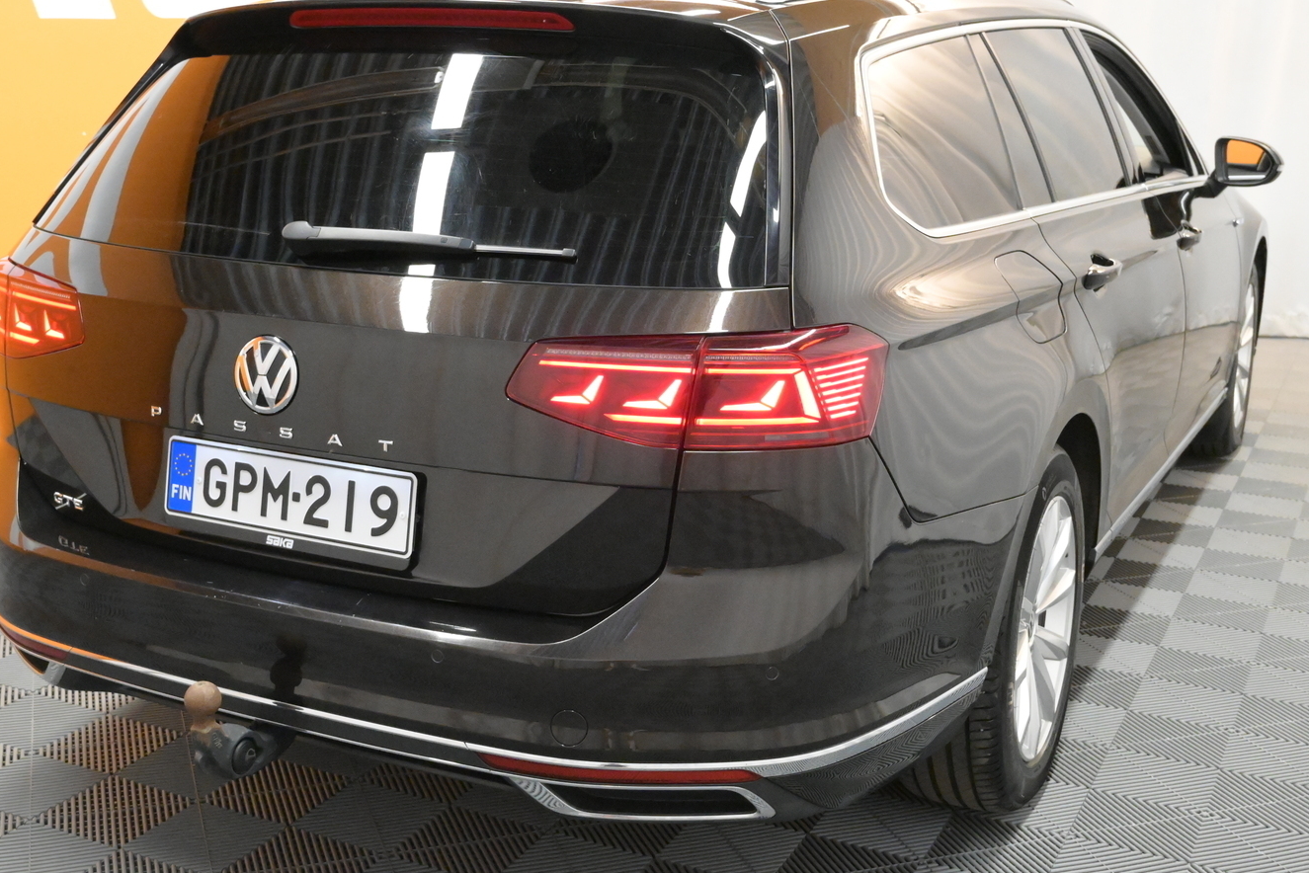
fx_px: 1600
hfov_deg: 44.5
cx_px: 614
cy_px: 389
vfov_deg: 30.5
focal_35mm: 44
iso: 8000
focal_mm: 24
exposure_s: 1/200
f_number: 5
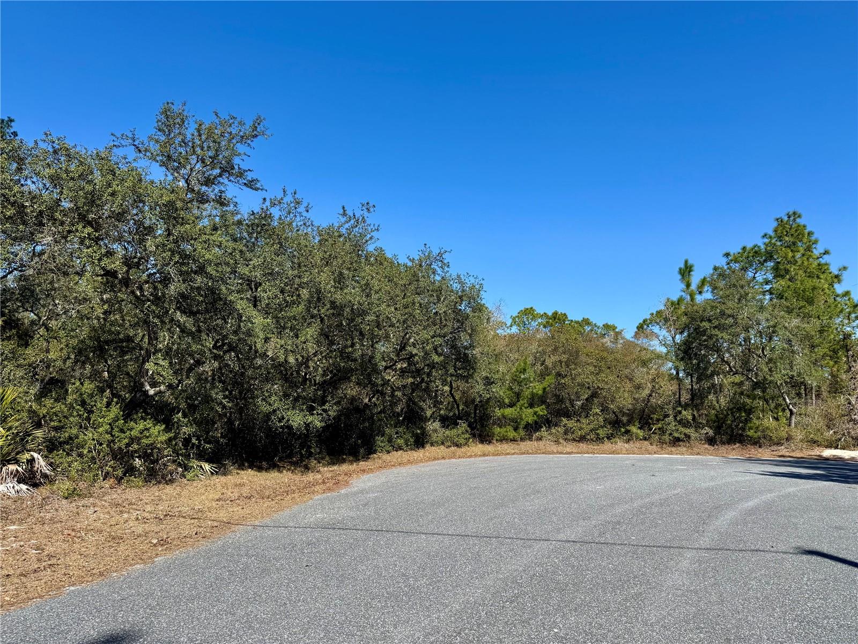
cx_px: 429
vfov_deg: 56.8
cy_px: 322
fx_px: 595
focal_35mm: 24
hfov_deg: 71.6
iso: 80
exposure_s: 1/3584
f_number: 1.78
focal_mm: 6.76
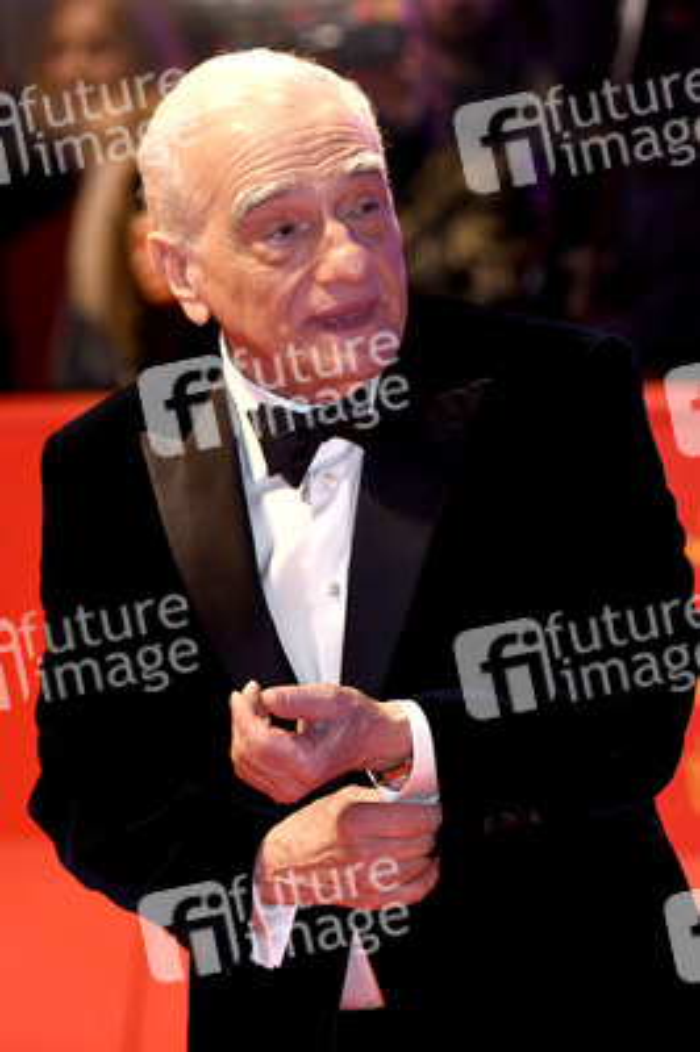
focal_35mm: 120
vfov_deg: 17.1
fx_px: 3506
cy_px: 526
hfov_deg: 11.4
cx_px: 350
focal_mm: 120
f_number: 3.5
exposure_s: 1/200
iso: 800
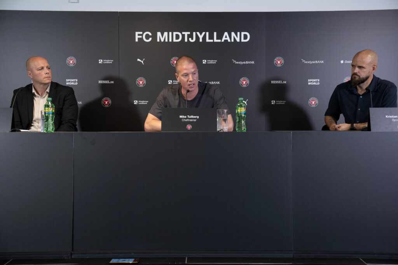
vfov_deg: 33.4
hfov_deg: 48.5
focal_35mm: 40
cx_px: 199
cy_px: 132
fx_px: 442
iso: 1600
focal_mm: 40
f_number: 4
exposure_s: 1/200
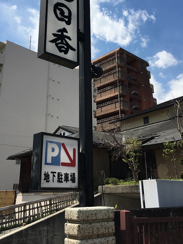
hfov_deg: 38.7
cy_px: 89
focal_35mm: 37
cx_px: 86
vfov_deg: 49.5
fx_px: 261
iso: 25
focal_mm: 4.15
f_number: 2.2
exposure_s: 1/2404
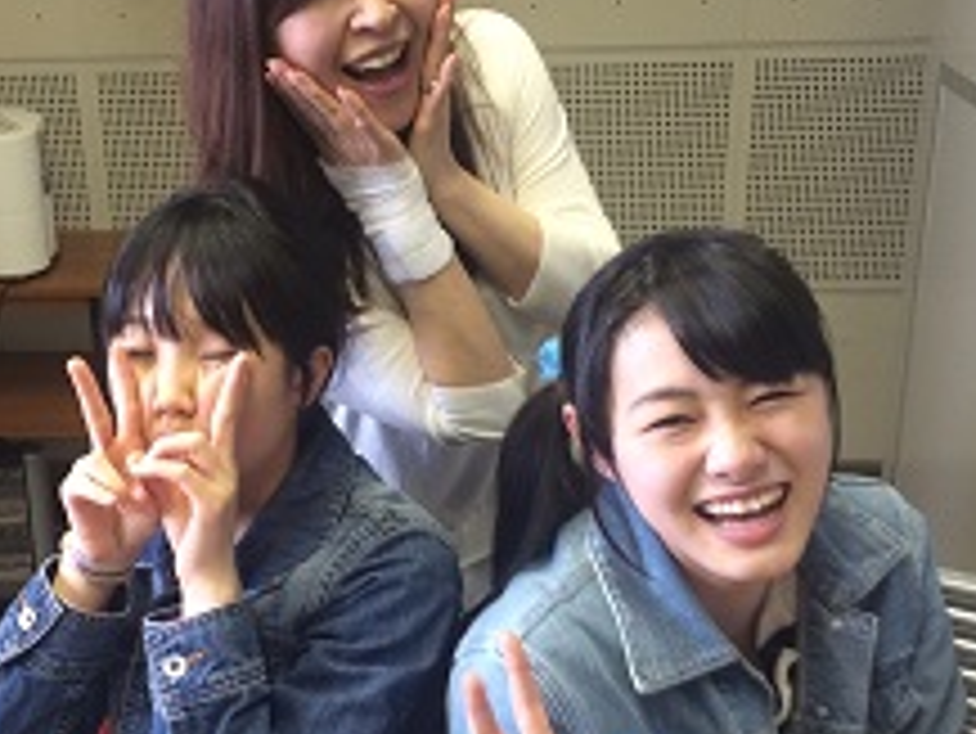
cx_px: 353
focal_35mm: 54
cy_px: 457
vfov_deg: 27.0
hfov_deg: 35.3
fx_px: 1523
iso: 100
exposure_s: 1/33
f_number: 2.2
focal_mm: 4.15
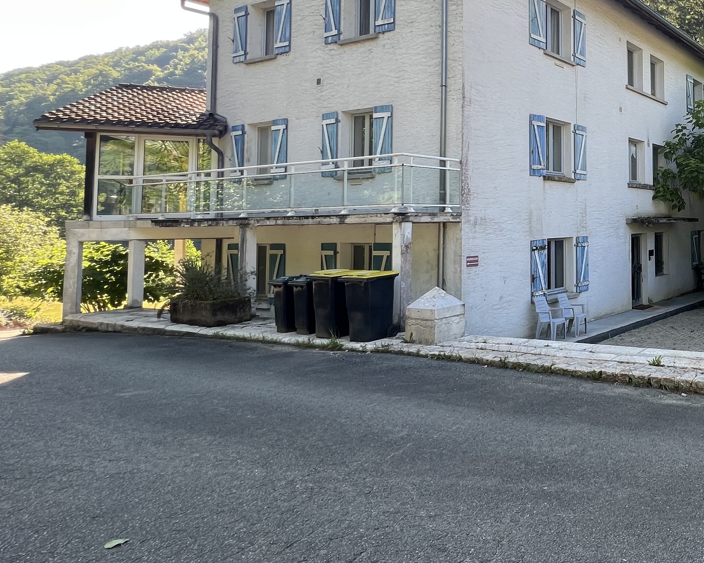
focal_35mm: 25
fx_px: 521
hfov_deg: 54.6
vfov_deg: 55.6
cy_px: 189
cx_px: 688
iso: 32
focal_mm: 1.57
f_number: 1.8
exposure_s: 1/151
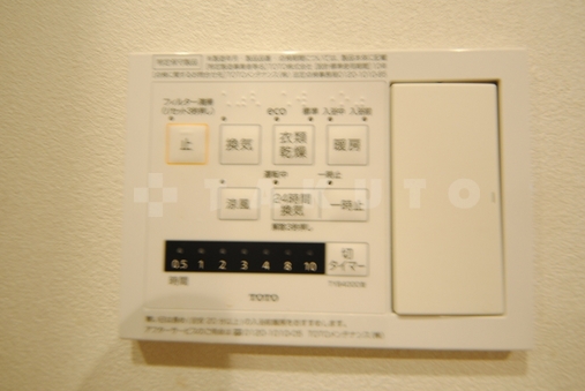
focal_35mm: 25
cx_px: 307
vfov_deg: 52.0
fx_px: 401
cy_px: 195
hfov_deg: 72.2
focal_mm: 13
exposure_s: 1/5
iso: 100
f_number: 5
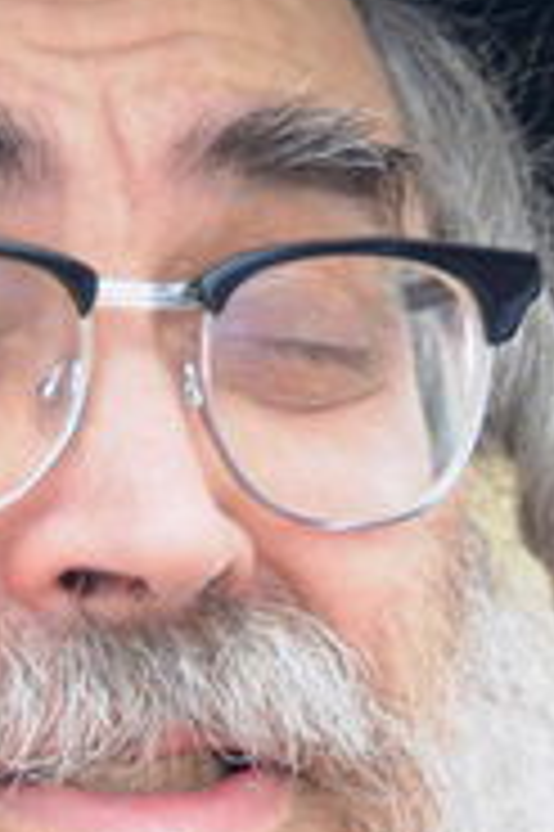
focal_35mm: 1246
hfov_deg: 1.1
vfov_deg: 1.7
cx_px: 365
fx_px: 28814
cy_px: 1187
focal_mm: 150
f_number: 5.6
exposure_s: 1/60
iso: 250
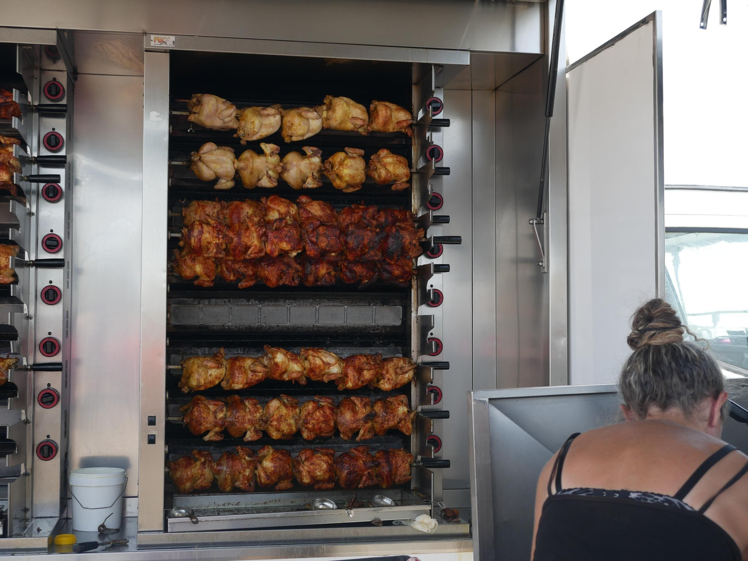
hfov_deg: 38.2
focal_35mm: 50
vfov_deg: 29.1
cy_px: 280
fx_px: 1081
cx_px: 374
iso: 200
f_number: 6.3
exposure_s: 1/125
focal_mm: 25
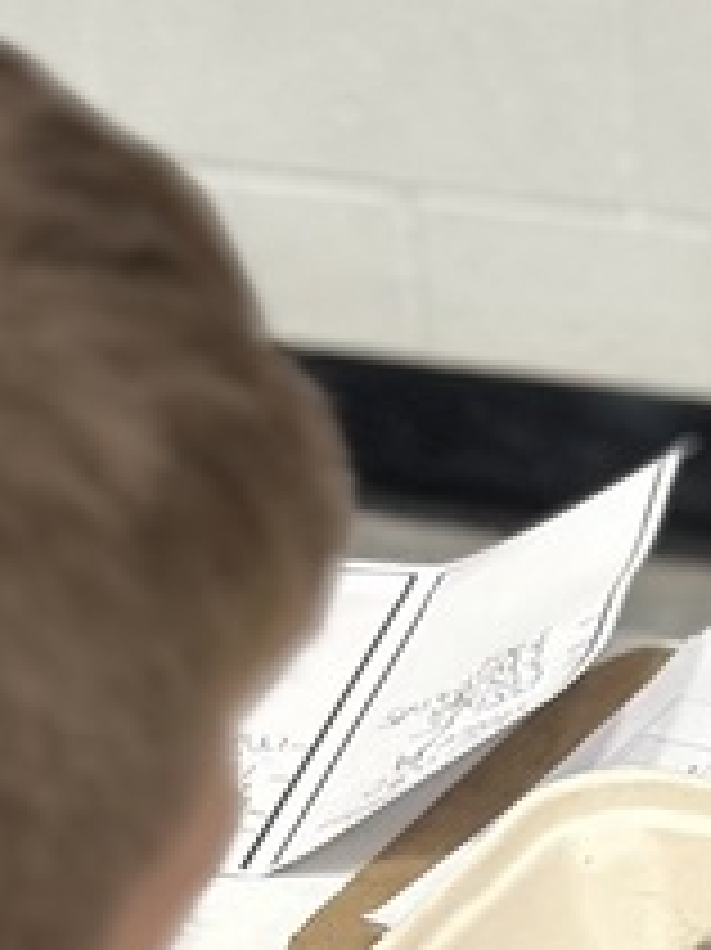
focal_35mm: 233
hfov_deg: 6.3
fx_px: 6387
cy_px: 297
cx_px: 1246
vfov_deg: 8.5
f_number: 1.78
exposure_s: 1/120
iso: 200
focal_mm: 6.86
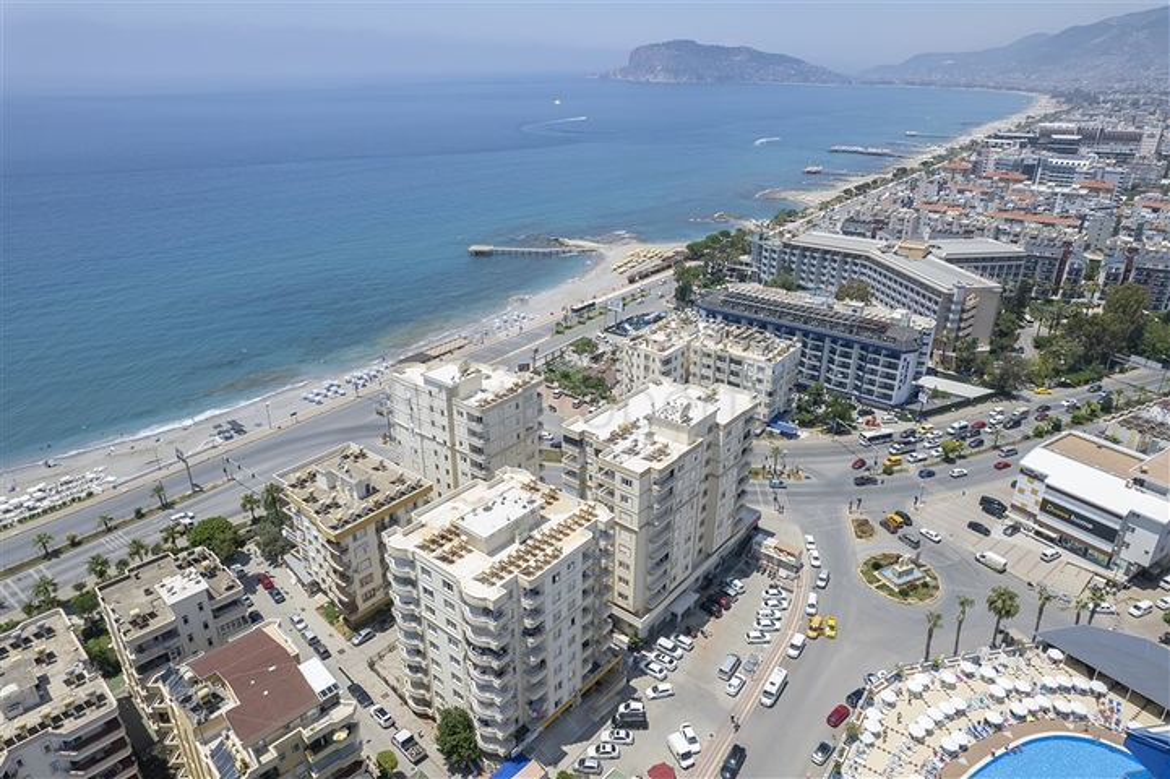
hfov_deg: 78.6
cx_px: 585
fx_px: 715
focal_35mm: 22
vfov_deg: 57.2
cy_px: 390
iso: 100
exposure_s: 1/2000
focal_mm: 8.38
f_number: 2.8
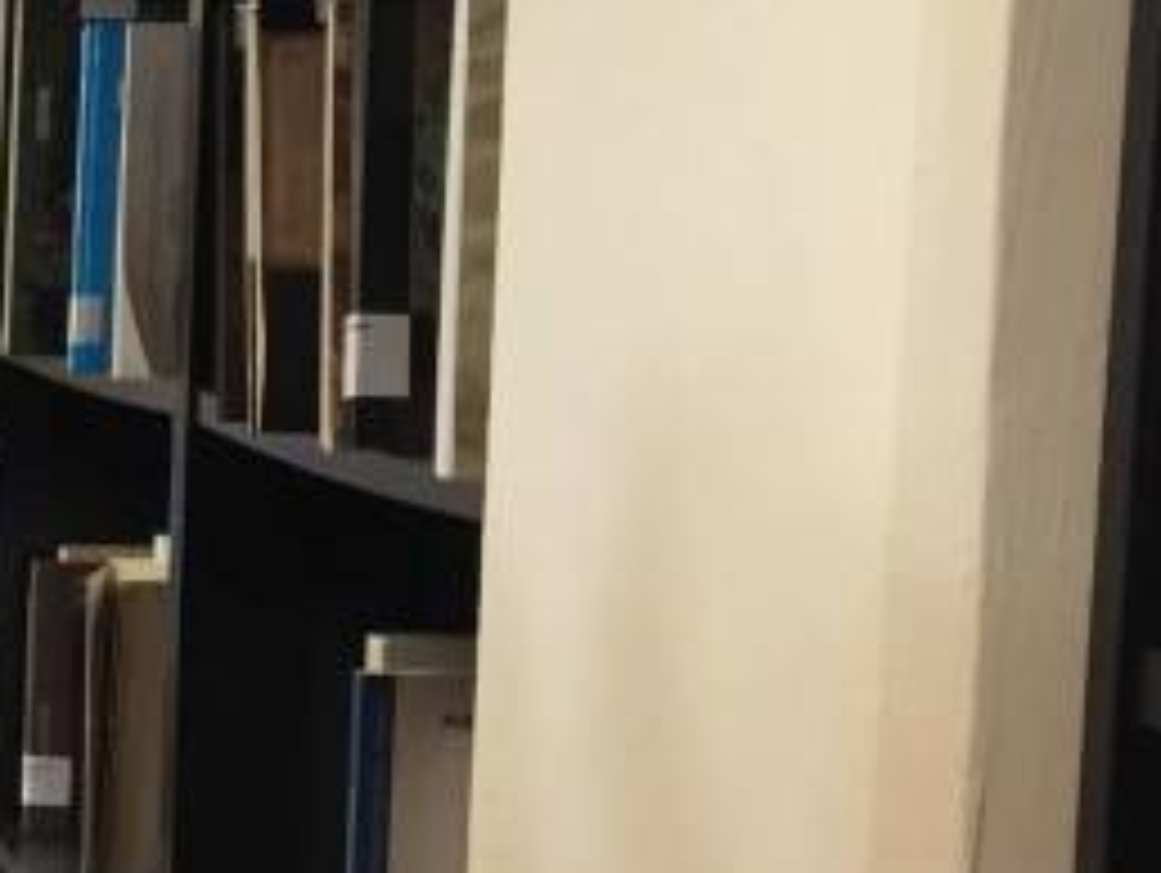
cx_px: -1102
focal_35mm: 115
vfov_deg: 12.9
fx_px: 3861
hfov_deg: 14.4
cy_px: 572
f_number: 2.2
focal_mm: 4.15
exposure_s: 1/33
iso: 100
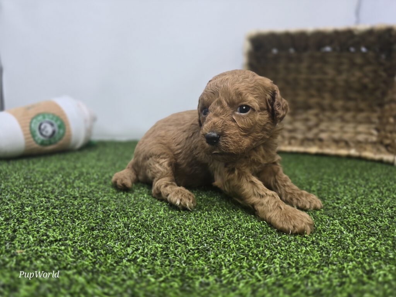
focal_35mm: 23
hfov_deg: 73.9
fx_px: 263
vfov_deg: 58.9
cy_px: 148
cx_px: 198
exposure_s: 1/120
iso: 64
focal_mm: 6.3
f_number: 1.7
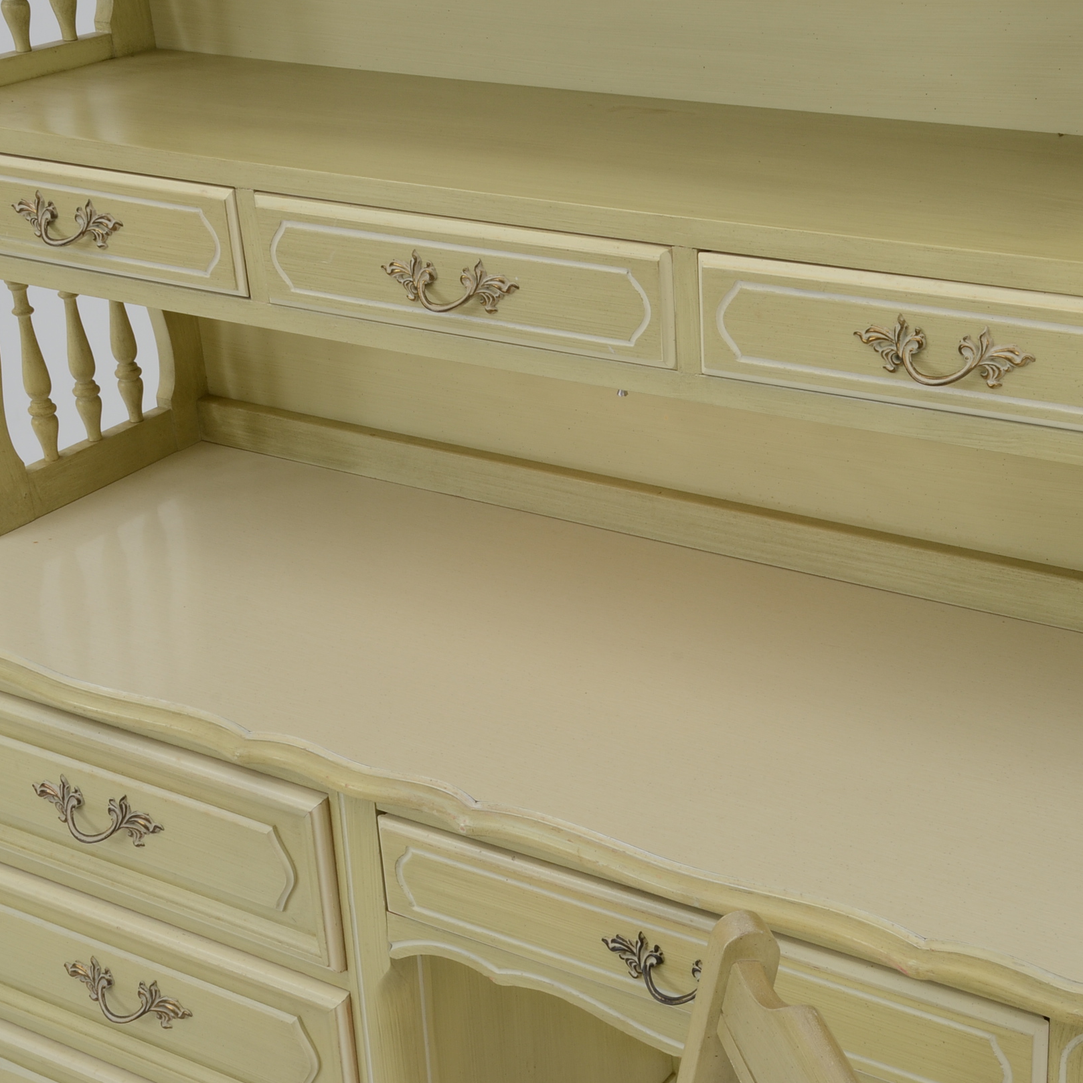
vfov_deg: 27.7
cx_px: 672
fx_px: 2195
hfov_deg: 27.6
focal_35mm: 62
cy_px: 539
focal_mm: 32
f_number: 16
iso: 320
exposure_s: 1/125
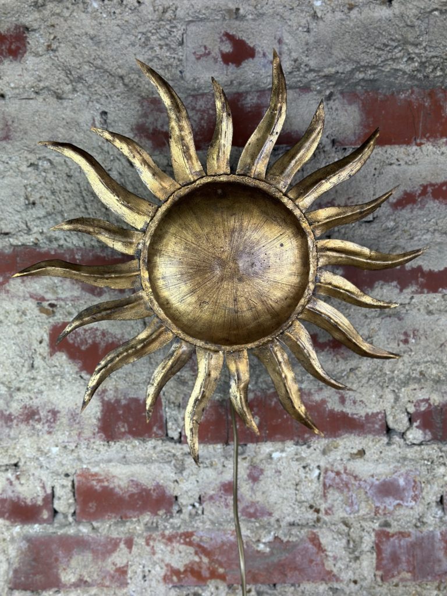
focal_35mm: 48
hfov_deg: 30.3
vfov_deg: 39.7
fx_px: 826
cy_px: 298
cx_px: 224
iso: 80
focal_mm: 6.86
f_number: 1.78
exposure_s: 1/216
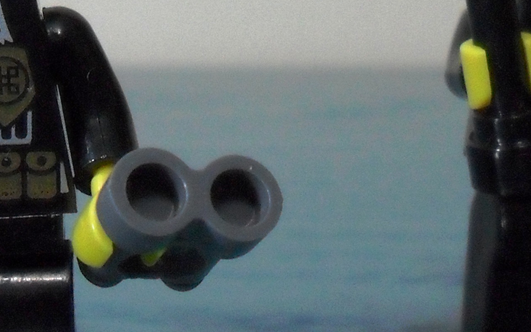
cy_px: 15
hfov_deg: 23.0
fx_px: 1302
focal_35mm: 90
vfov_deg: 14.3
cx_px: 243
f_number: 3.5
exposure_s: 1/20
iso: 400
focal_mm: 4.9
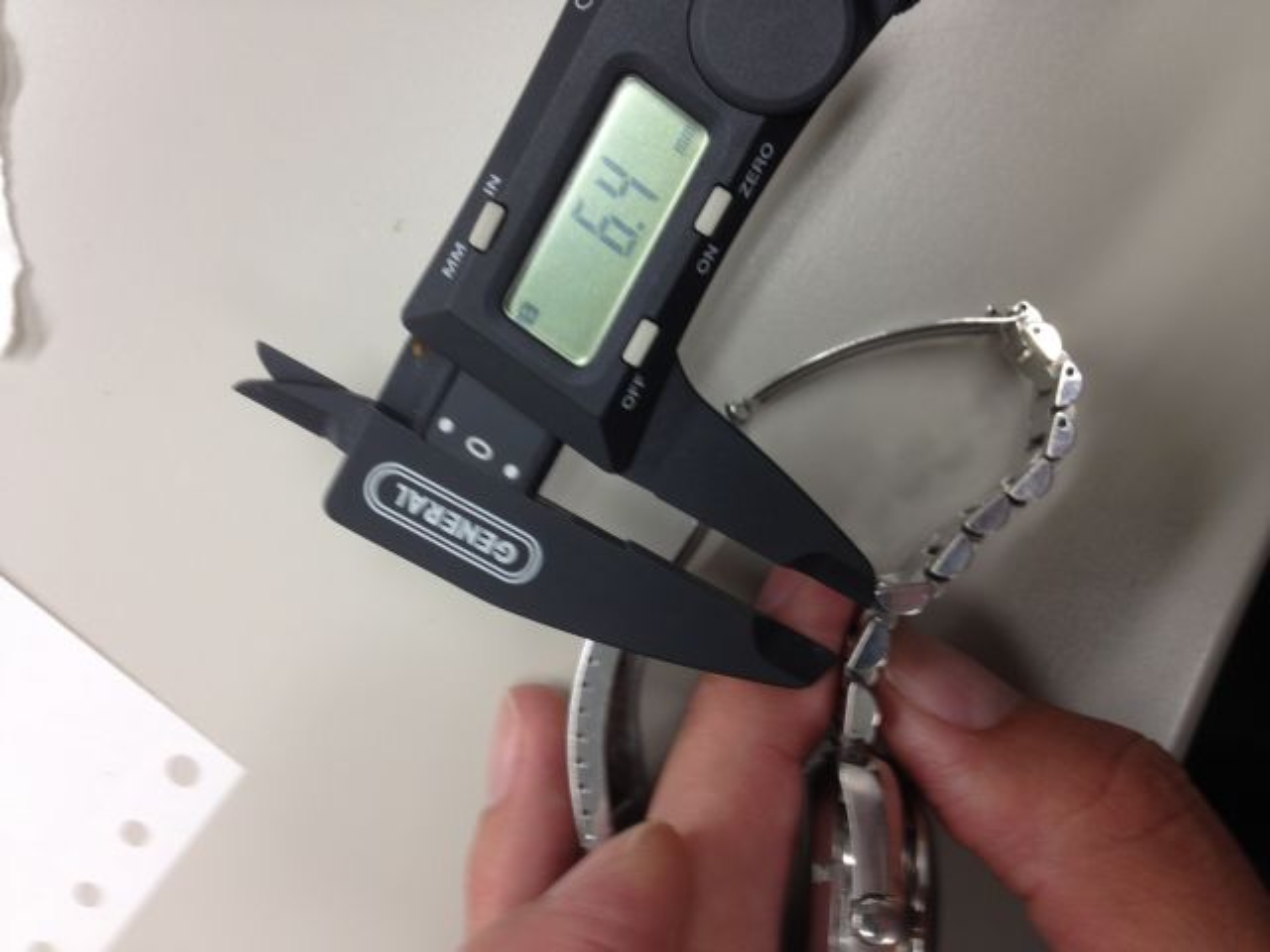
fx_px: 1284
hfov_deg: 52.6
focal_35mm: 35
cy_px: 476
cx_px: 635
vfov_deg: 40.7
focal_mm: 4.28
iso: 80
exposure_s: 1/24
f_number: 2.4
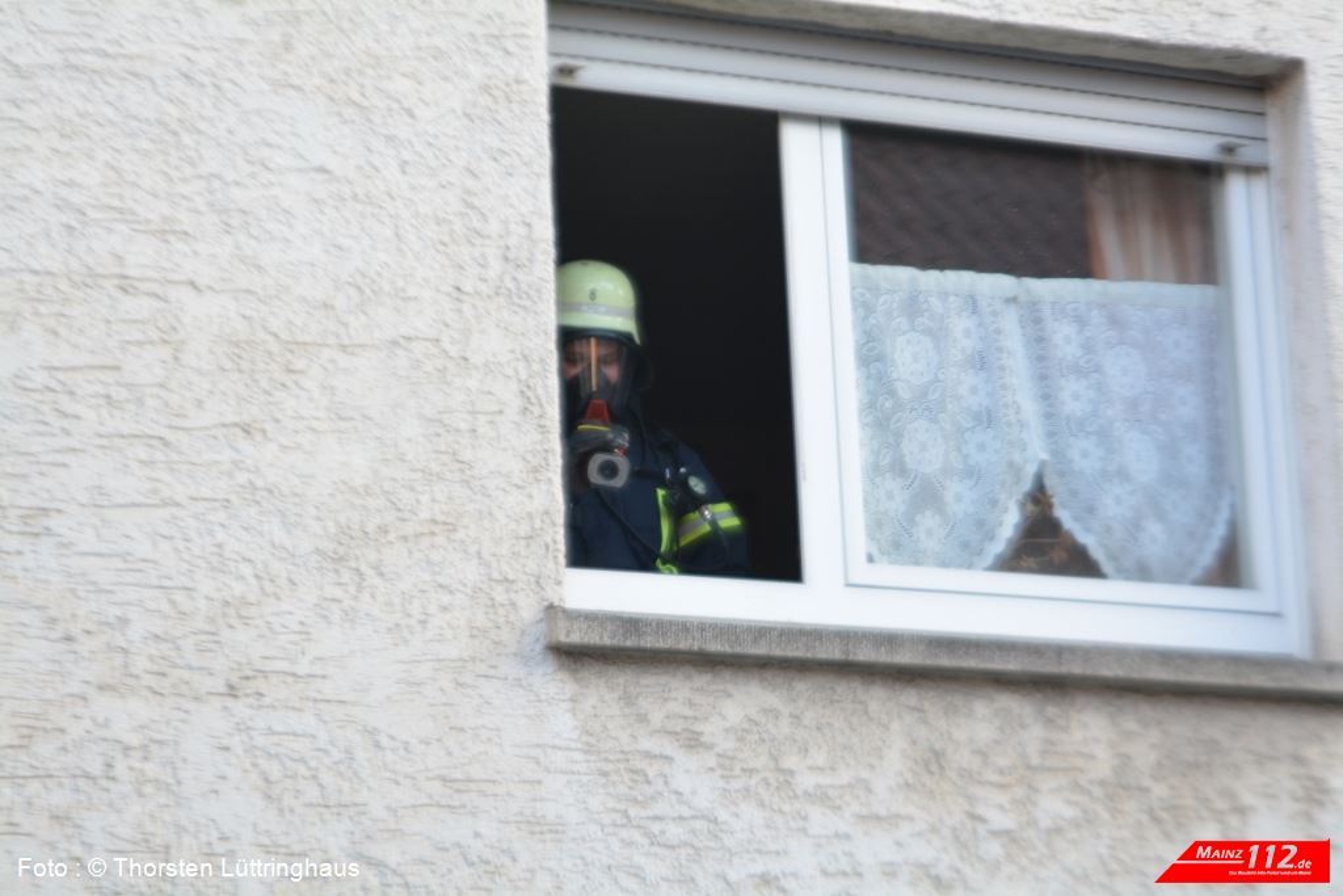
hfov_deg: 14.4
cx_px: 672
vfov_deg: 9.6
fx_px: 5316
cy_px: 448
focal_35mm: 142
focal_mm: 95
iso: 400
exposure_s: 1/400
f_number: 5
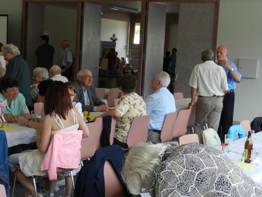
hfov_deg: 28.6
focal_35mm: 68
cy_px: 98
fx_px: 515
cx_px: 131
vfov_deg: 21.6
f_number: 4.7
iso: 160
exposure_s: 1/60
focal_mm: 12.1
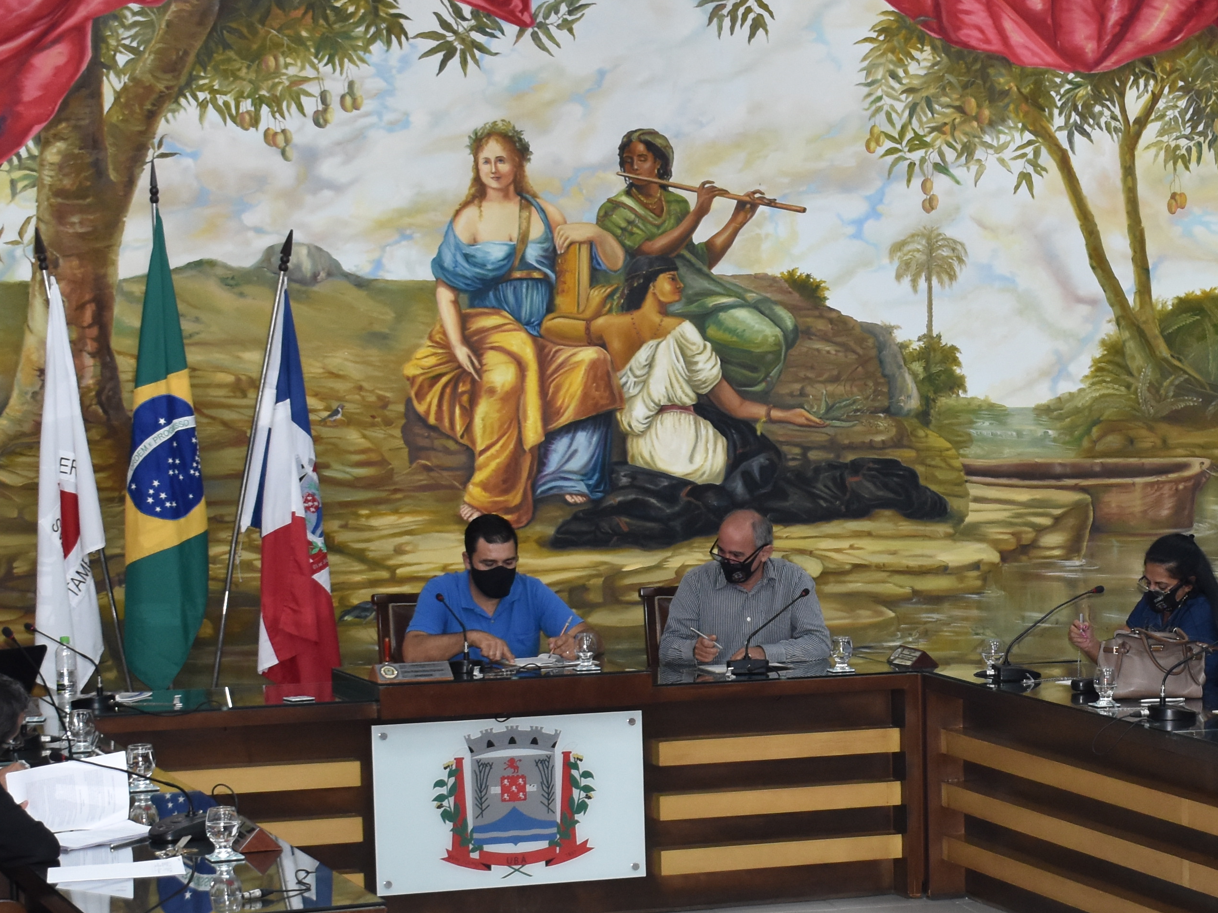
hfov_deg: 18.5
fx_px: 3699
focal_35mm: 105
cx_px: 1036
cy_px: 782
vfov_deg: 14.0
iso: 800
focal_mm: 31
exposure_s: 1/60
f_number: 5.6
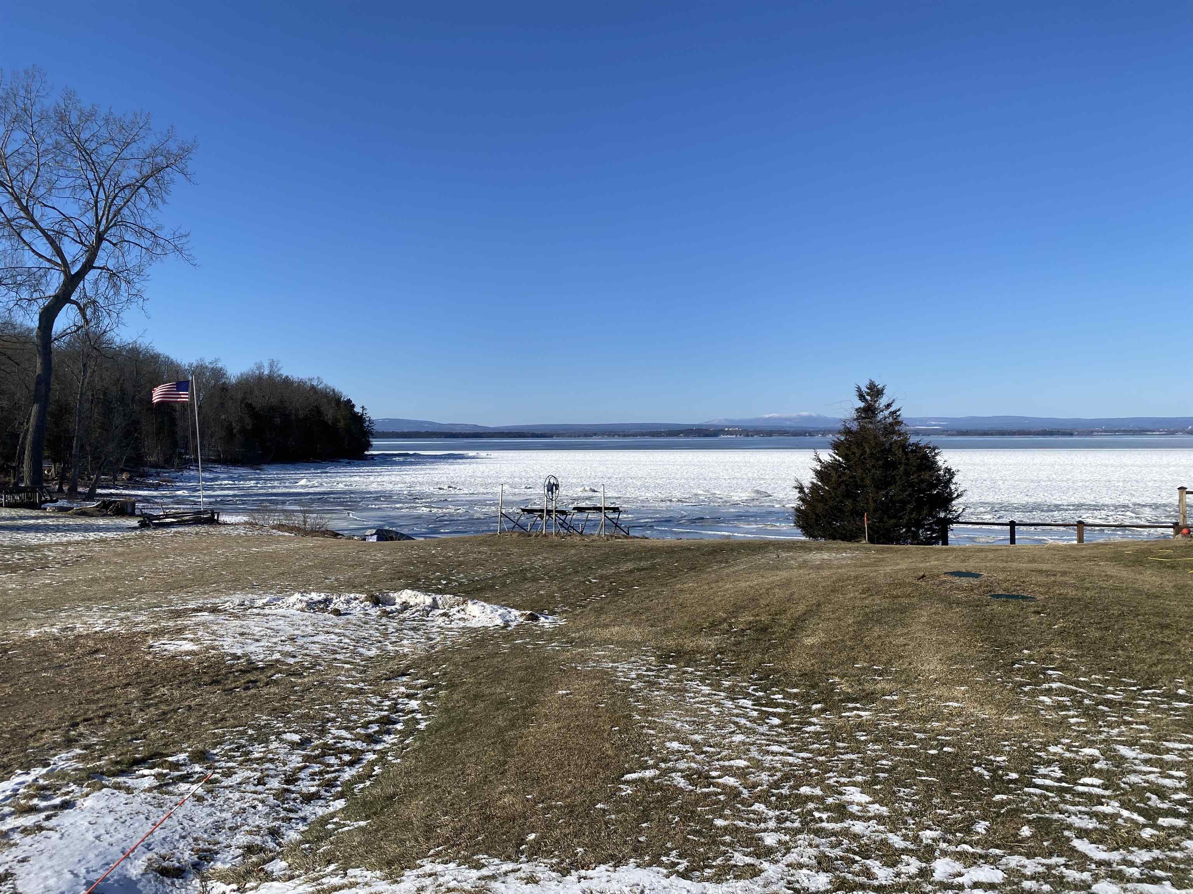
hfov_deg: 67.3
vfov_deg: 53.1
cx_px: 596
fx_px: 896
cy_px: 447
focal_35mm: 26
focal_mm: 4.25
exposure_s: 1/4274
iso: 32
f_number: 1.8
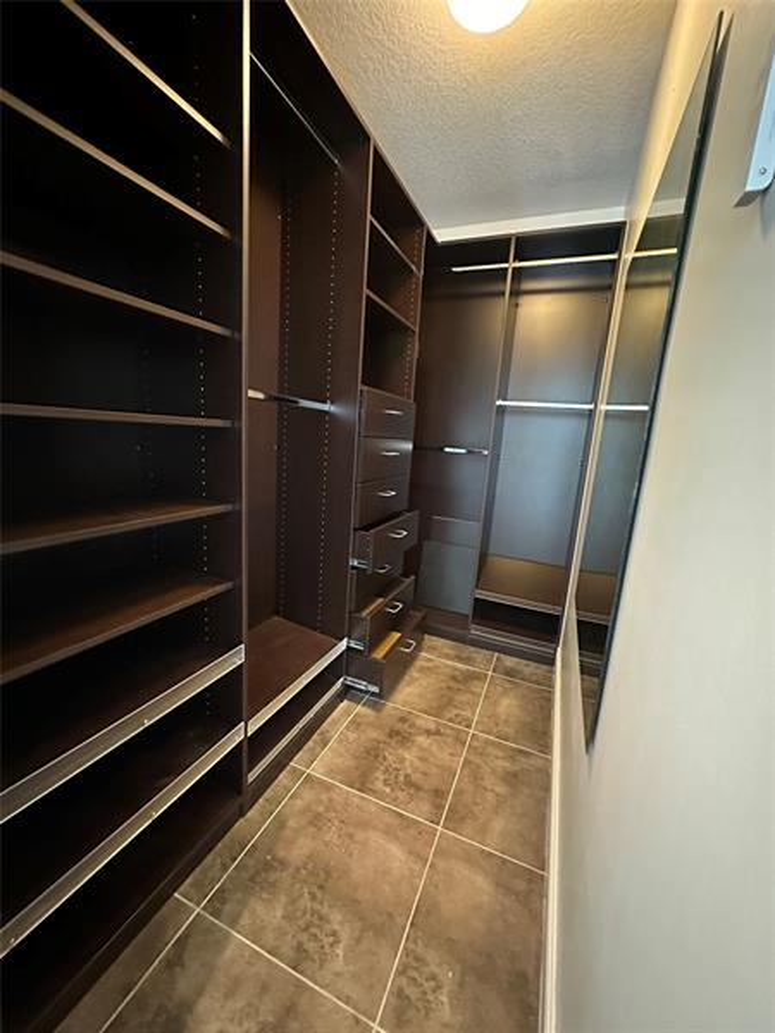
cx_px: 388
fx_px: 418
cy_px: 516
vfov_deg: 102.1
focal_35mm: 14
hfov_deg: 85.7
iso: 1600
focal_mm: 2.22
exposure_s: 1/30
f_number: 2.2
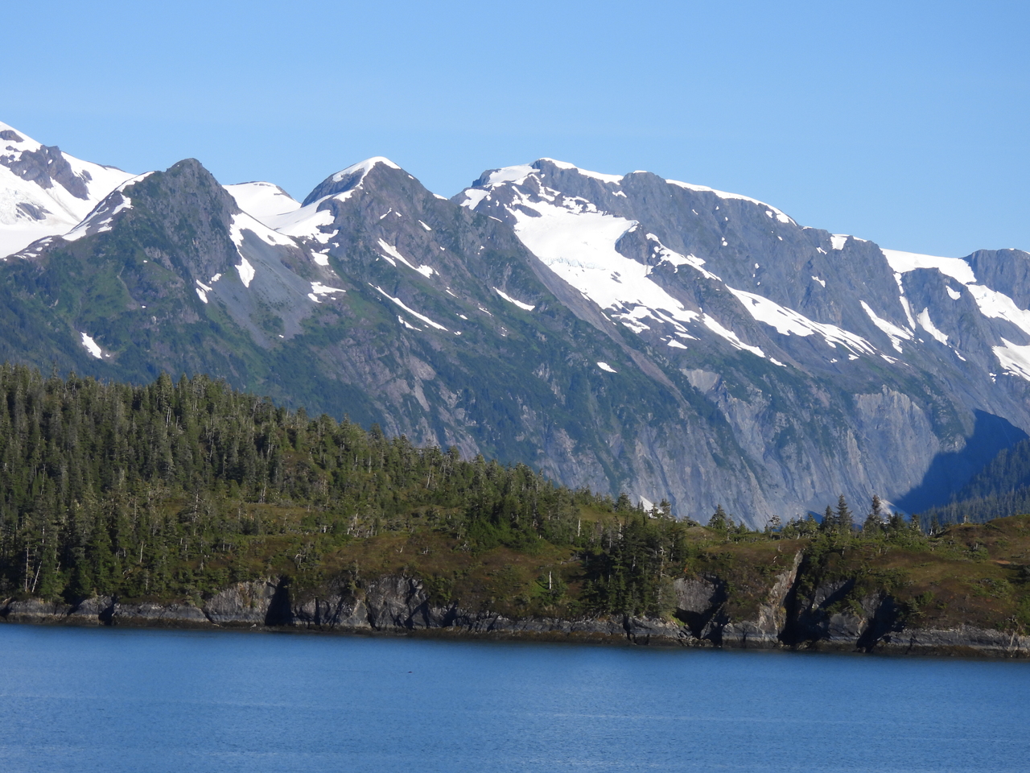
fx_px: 4017
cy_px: 386
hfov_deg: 14.6
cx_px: 515
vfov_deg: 11.0
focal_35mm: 135
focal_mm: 24.1
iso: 100
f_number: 4
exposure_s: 1/1000
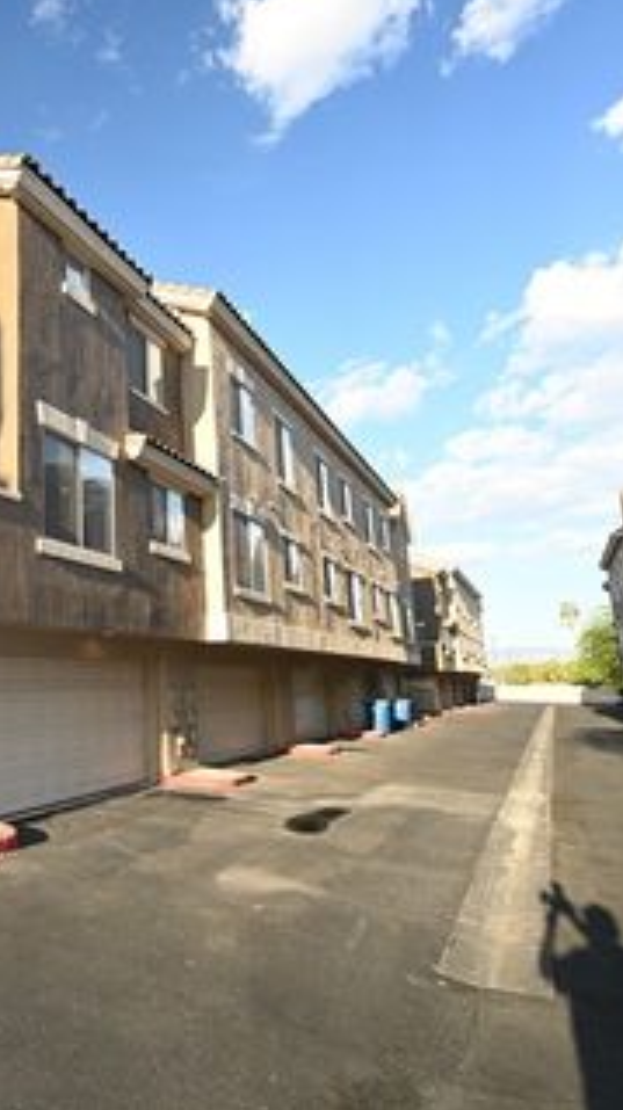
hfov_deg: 43.6
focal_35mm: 23
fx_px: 677
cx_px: 24
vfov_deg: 78.7
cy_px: 538
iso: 640
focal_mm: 14
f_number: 8
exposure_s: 1/200
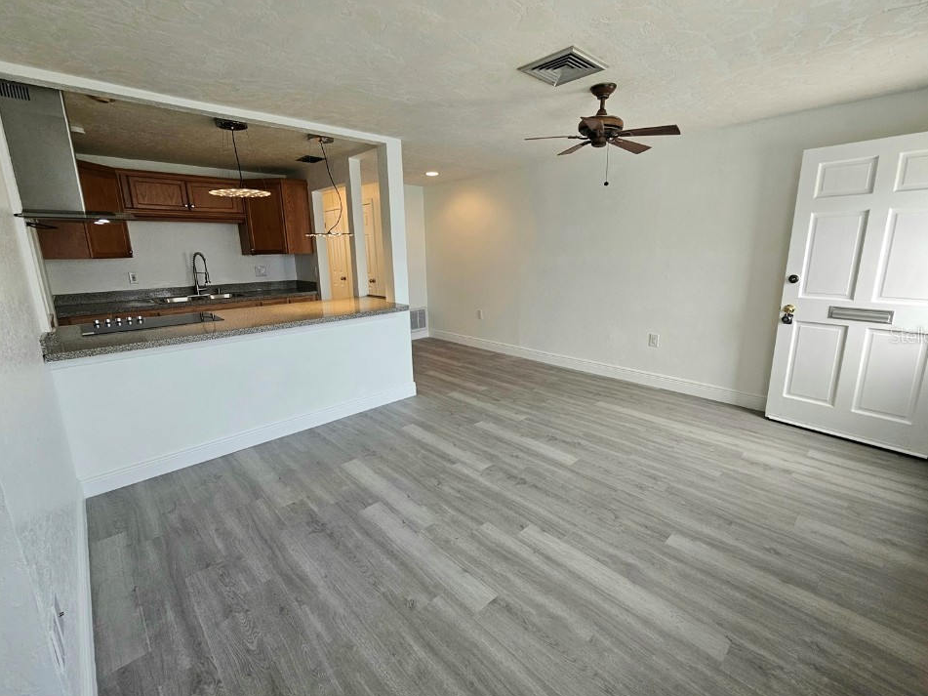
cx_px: 482
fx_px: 375
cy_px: 335
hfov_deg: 102.0
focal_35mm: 14
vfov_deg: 85.6
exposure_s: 1/60.2
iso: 100
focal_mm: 2.2
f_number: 2.2
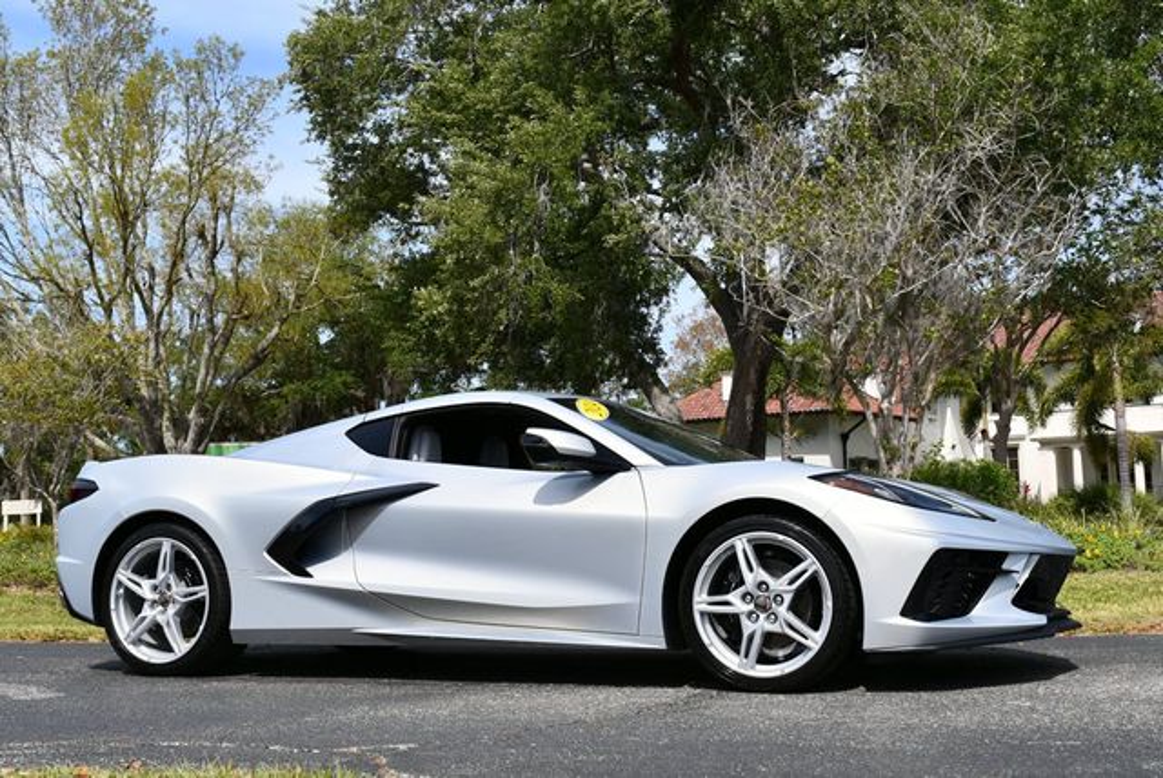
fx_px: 1423
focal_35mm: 44
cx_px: 582
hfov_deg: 44.5
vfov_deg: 30.6
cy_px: 389
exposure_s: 1/250
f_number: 8
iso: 100
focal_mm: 22
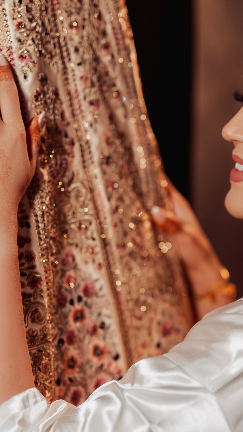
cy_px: 215
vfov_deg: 26.8
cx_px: 140
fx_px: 905
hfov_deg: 15.3
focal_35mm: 79
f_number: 1.8
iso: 100
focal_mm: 50
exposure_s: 1/200
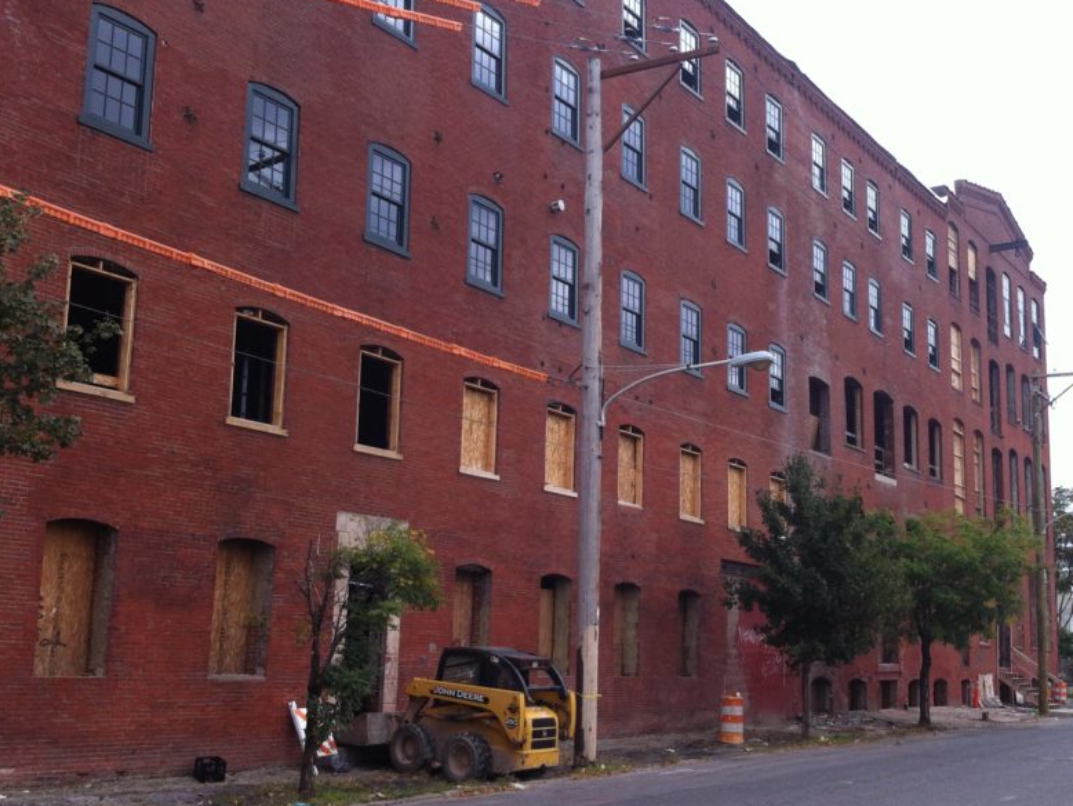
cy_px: 411
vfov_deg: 31.5
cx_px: 603
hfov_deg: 41.2
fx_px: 1426
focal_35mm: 46
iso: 80
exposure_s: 1/335
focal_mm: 3.85
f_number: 2.8
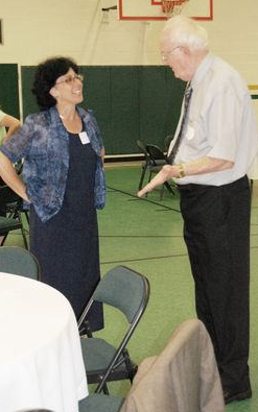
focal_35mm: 65
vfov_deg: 31.5
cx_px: 136
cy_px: 205
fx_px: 731
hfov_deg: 20.0
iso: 1600
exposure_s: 1/60
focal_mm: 42
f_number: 5.3
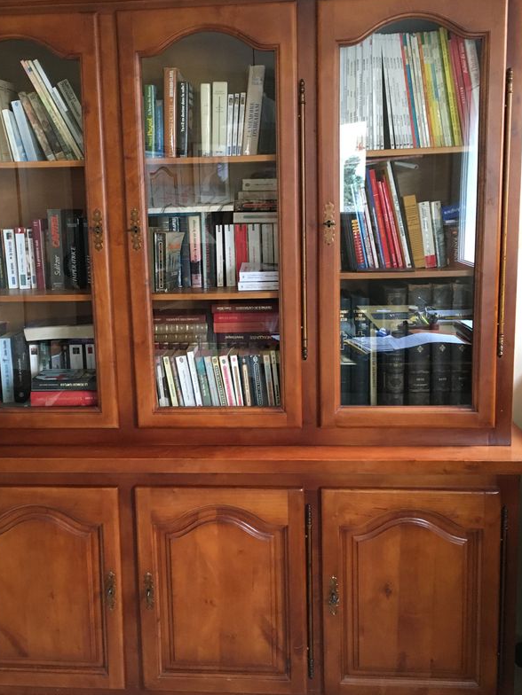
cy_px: 323
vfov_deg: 50.1
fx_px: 744
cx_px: 208
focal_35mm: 37
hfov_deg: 38.5
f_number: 2.2
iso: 200
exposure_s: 1/25
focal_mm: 4.15
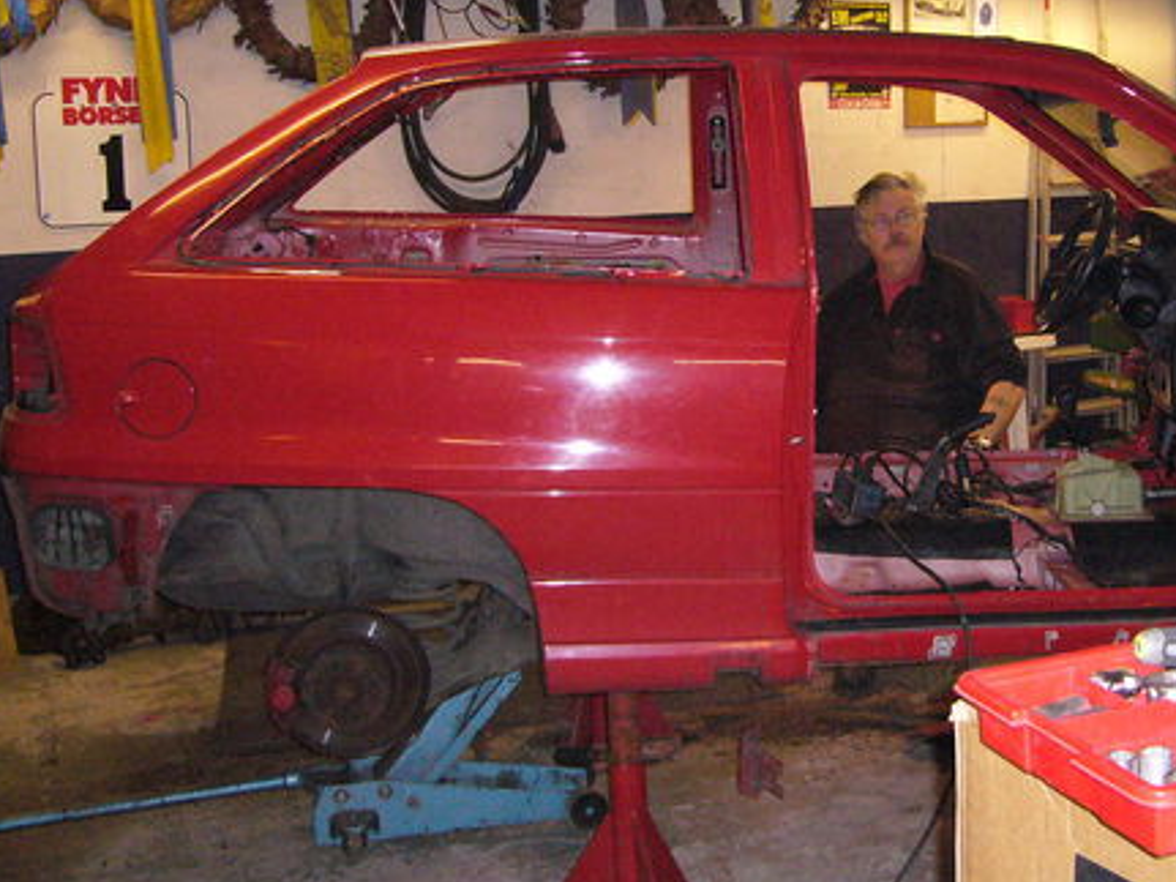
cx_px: 805
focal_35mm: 52
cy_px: 366
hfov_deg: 36.4
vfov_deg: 28.0
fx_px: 1766
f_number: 2.8
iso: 400
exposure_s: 1/60
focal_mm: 5.8
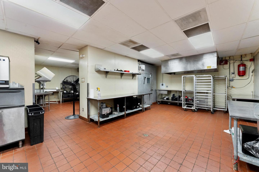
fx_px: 101
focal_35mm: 14
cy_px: 86
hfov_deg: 104.3
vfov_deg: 81.2
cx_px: 130
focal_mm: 14
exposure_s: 1/6
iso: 1600
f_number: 9
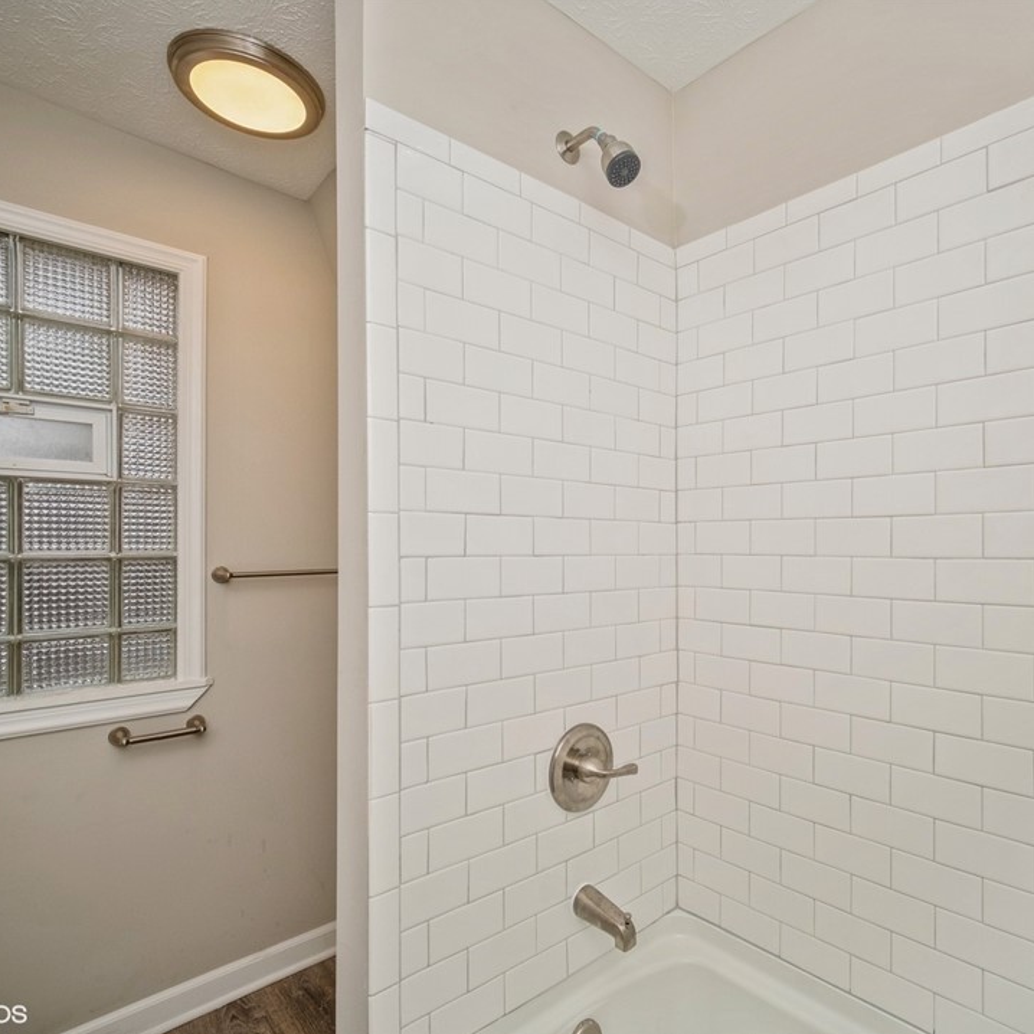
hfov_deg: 80.0
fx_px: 608
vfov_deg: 80.7
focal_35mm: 18
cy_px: 516
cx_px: 606
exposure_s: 1/125
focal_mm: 9
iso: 200
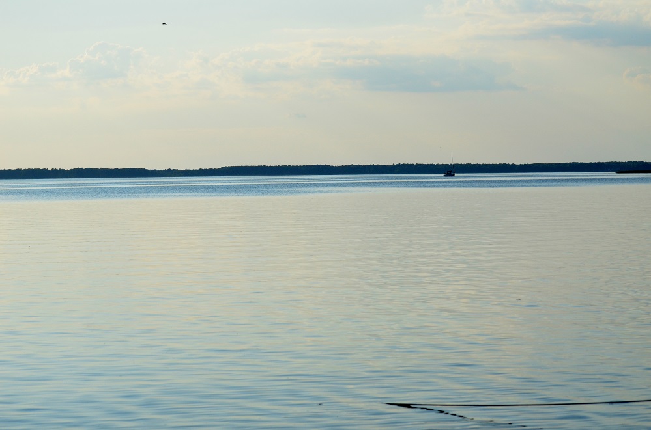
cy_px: 215
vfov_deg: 13.0
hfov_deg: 19.5
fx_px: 1894
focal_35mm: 105
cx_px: 326
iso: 720
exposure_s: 1/8000
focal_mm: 70
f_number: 5
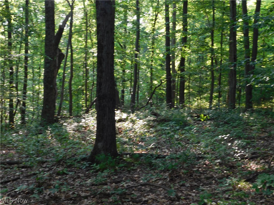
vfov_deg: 32.2
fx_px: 356
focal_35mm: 45
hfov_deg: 42.1
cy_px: 102
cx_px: 137
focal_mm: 8
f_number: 3.7
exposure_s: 1/30
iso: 140
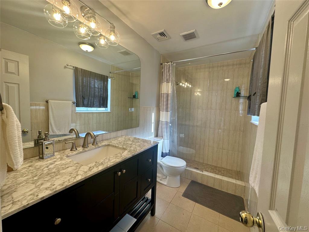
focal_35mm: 14
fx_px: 125
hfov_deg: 102.1
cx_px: 154
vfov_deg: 85.7
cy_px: 116
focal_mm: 2.22
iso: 80
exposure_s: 1/120
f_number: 2.2
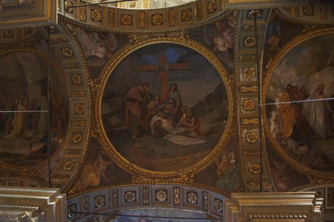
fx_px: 250
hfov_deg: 67.4
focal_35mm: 27
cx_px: 167
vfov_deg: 47.9
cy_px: 111
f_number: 3.5
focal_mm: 18
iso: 1600
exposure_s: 1/15
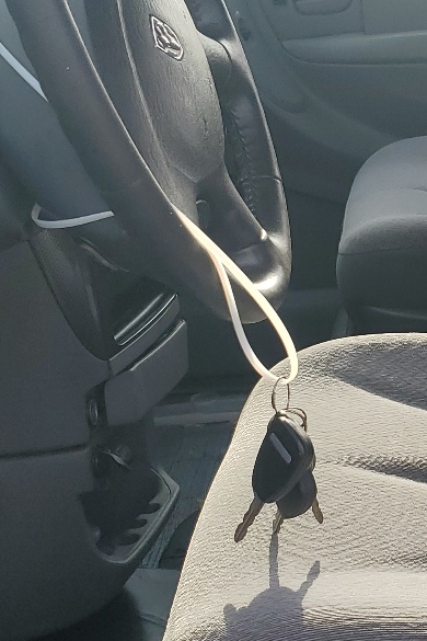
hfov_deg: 18.0
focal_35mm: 74
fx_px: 1316
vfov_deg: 27.3
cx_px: 427
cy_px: 364
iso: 50
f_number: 1.5
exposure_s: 1/833
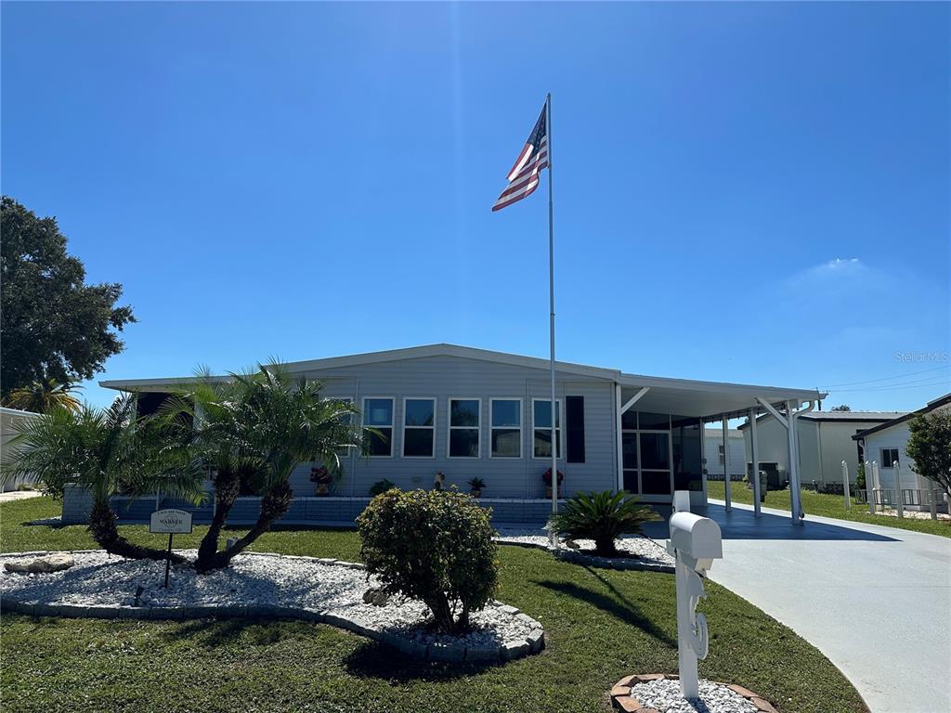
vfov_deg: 56.8
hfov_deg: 71.6
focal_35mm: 24
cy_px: 356
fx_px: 659
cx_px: 476
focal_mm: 6.86
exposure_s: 1/7576
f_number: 1.78
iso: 80
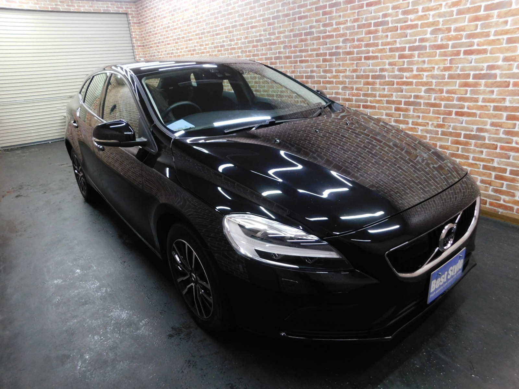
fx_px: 345
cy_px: 194
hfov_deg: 73.9
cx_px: 260
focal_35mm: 23
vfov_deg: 58.9
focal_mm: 4
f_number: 3
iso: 360
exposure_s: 1/30
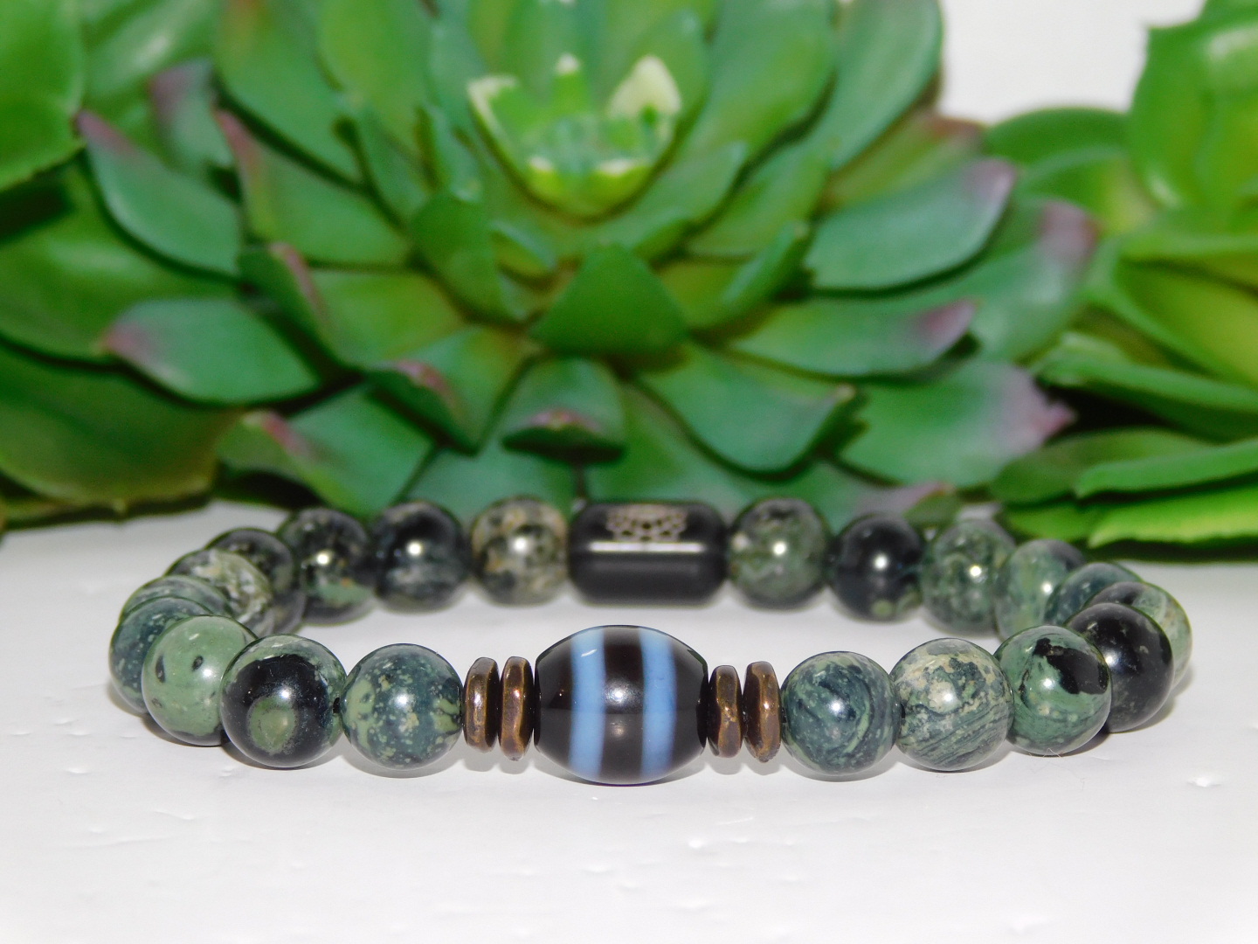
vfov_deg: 10.0
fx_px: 5379
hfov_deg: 13.3
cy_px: 472
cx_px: 629
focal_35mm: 148
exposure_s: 1/60
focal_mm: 26.3
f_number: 5.1
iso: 200
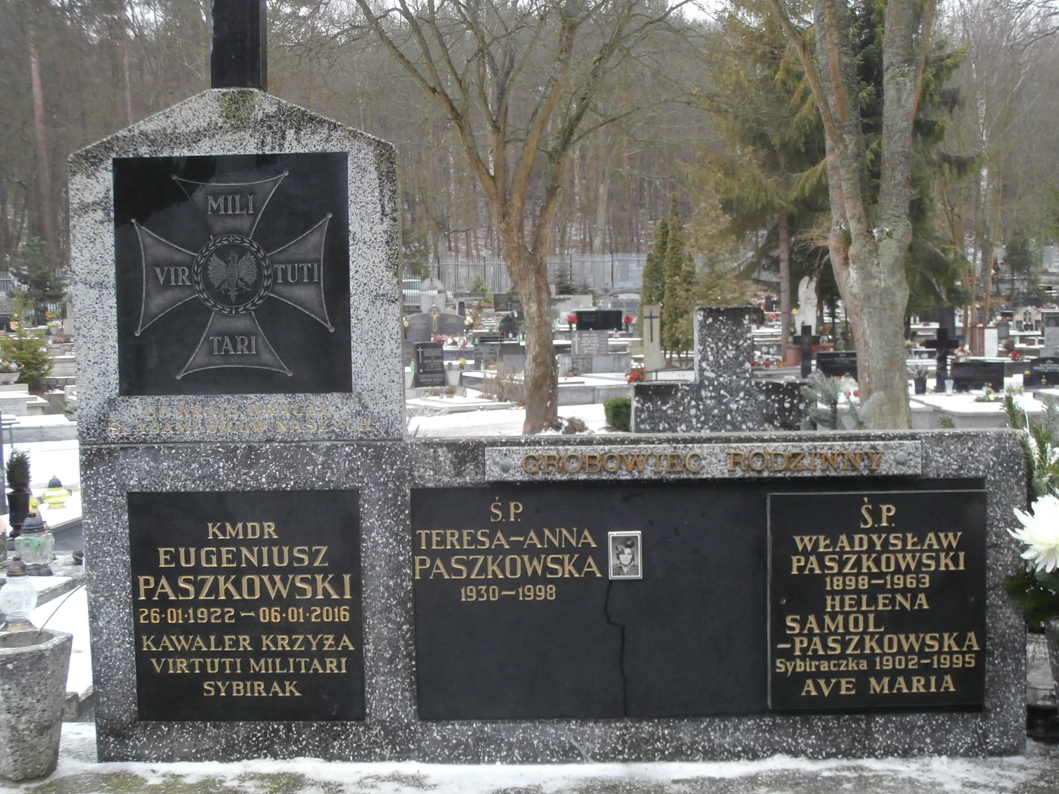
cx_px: 530
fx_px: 1163
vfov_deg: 37.7
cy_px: 397
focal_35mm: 38
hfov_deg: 49.0
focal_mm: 6.67
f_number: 3.9
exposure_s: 1/40
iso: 200
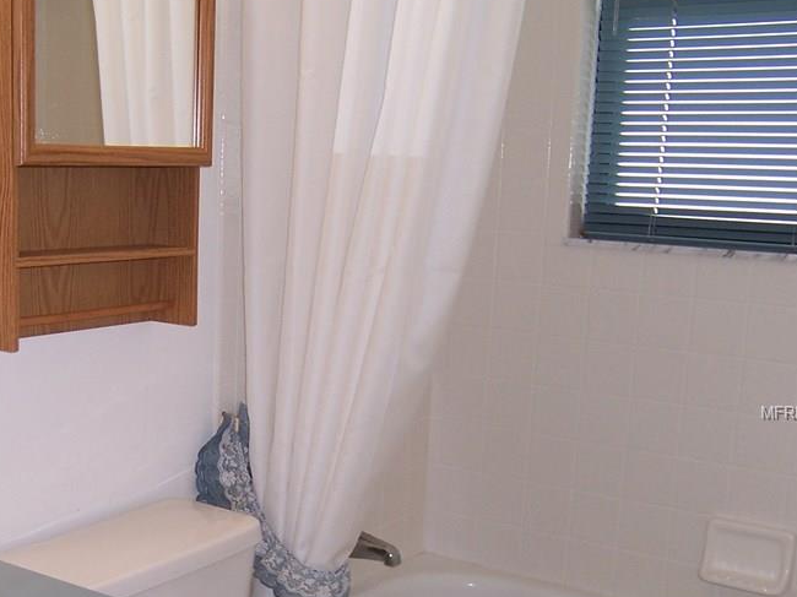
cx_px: 207
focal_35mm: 52
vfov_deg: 27.8
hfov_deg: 36.1
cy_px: 413
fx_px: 1197
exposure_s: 1/60
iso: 80
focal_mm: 5.5
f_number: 2.8
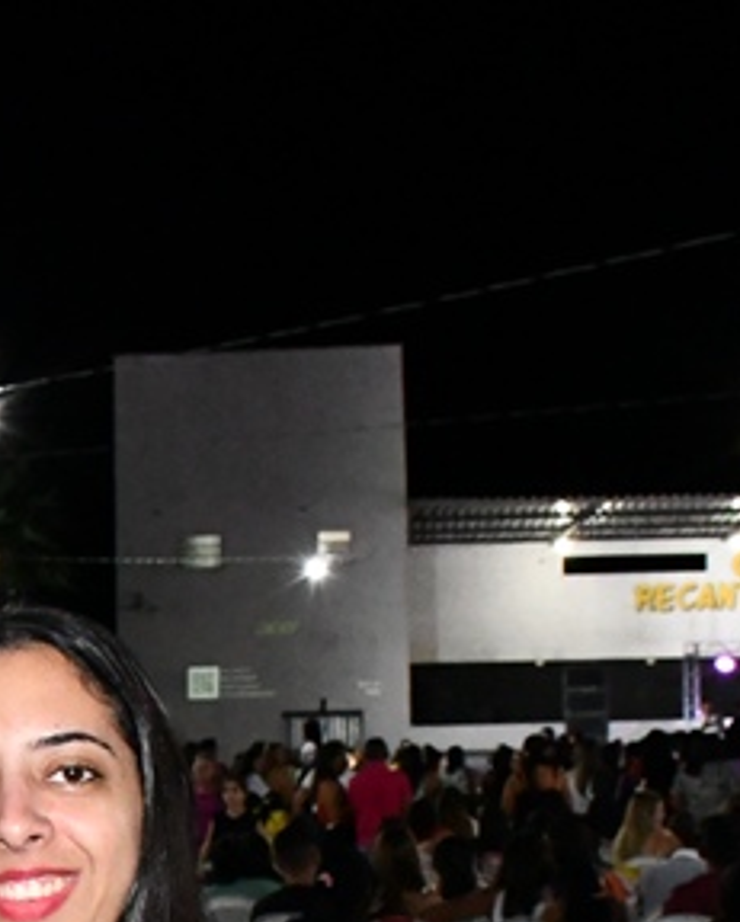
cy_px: 1036
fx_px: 2460
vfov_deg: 20.2
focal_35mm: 90
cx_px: -215
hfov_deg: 16.2
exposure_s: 1/60
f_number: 8
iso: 6400
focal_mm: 18
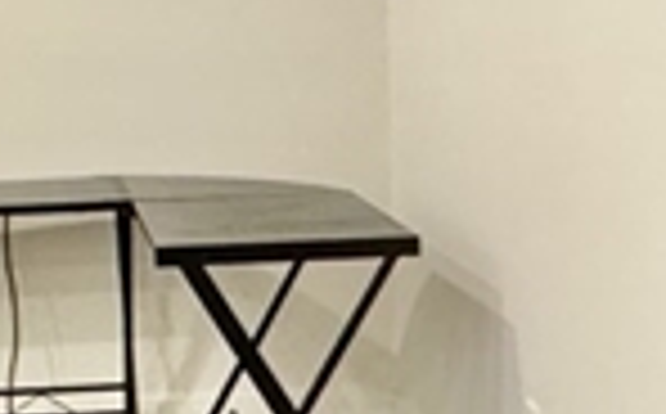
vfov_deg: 12.5
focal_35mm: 103
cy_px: 27
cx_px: 117
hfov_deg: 20.0
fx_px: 1867
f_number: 2.2
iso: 320
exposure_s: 1/60
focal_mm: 2.22
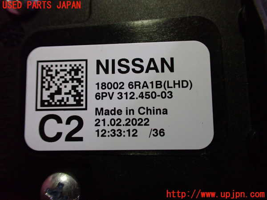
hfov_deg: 60.0
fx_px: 231
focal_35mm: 30
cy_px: 100
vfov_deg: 46.8
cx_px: 134
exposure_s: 1/125
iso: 800
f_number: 2.3
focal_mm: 5.4
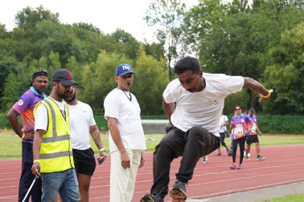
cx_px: 211
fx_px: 1081
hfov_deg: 16.0
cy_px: 137
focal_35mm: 128
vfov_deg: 10.7
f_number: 2.8
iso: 250
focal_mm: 47.4
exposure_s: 1/1250
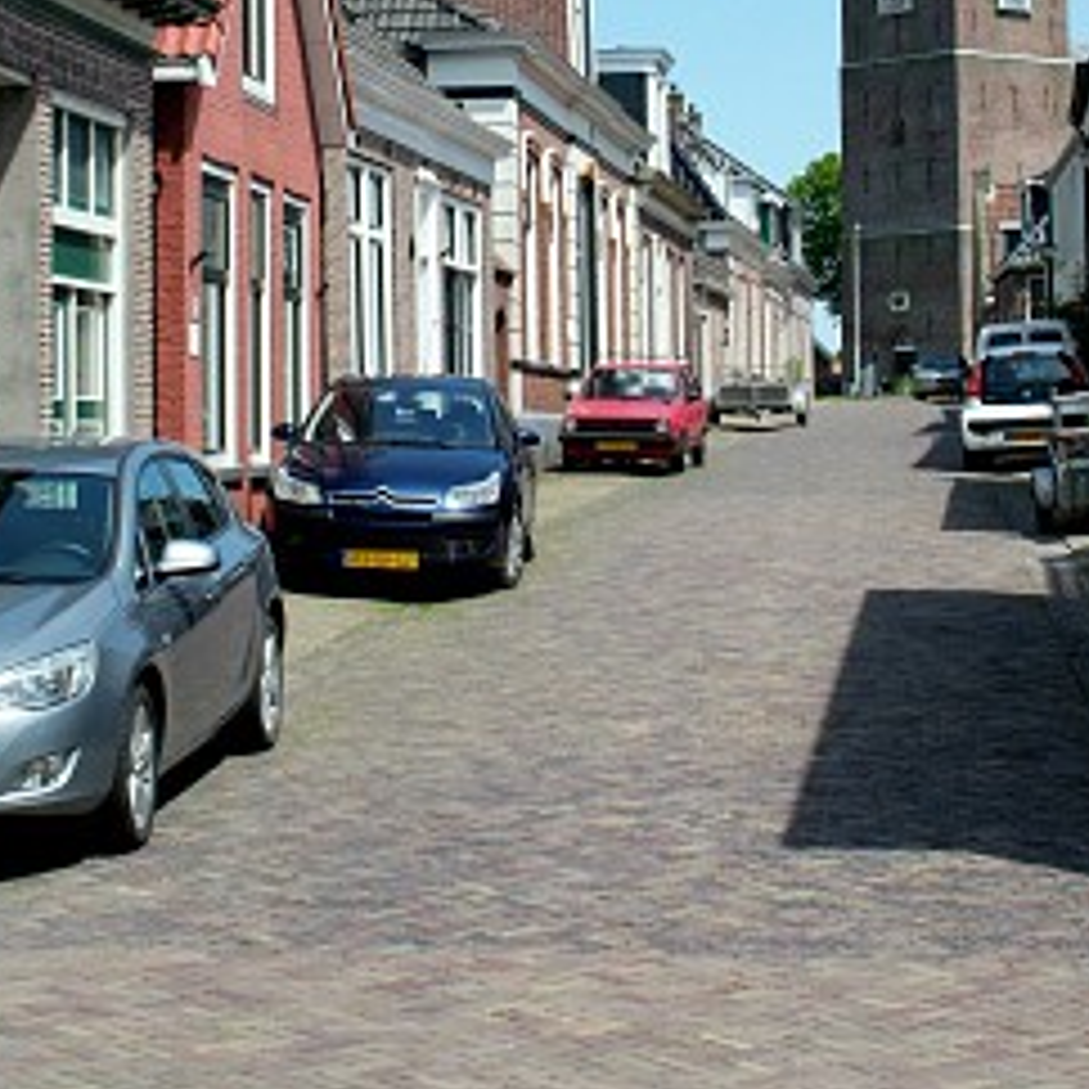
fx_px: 2990
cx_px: 610
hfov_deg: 20.6
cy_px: 130
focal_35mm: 84
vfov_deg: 20.3
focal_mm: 35
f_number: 6.7
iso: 400
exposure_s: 1/1000
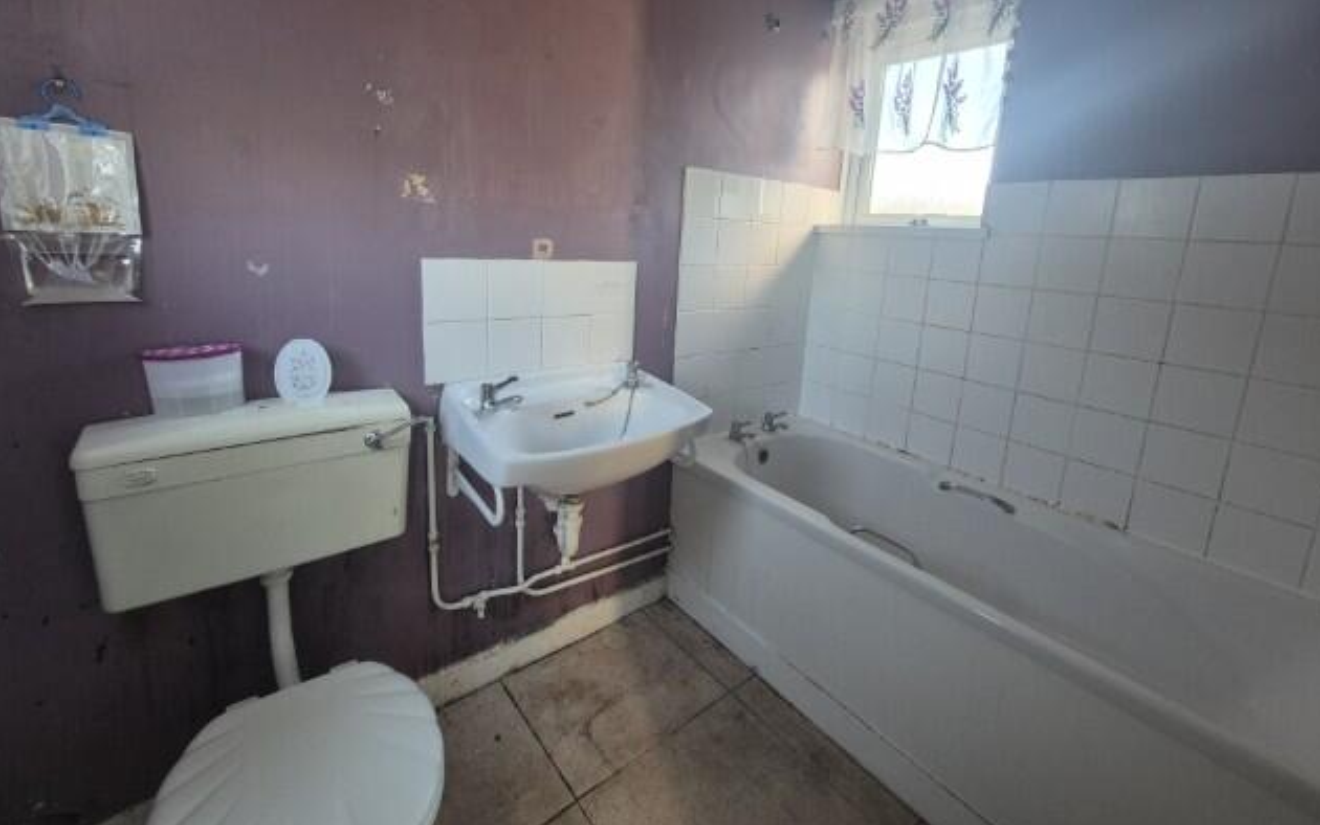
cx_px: 662
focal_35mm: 14
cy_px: 331
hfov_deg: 105.3
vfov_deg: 77.8
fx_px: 504
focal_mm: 2.2
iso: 250
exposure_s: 1/50
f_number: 2.2
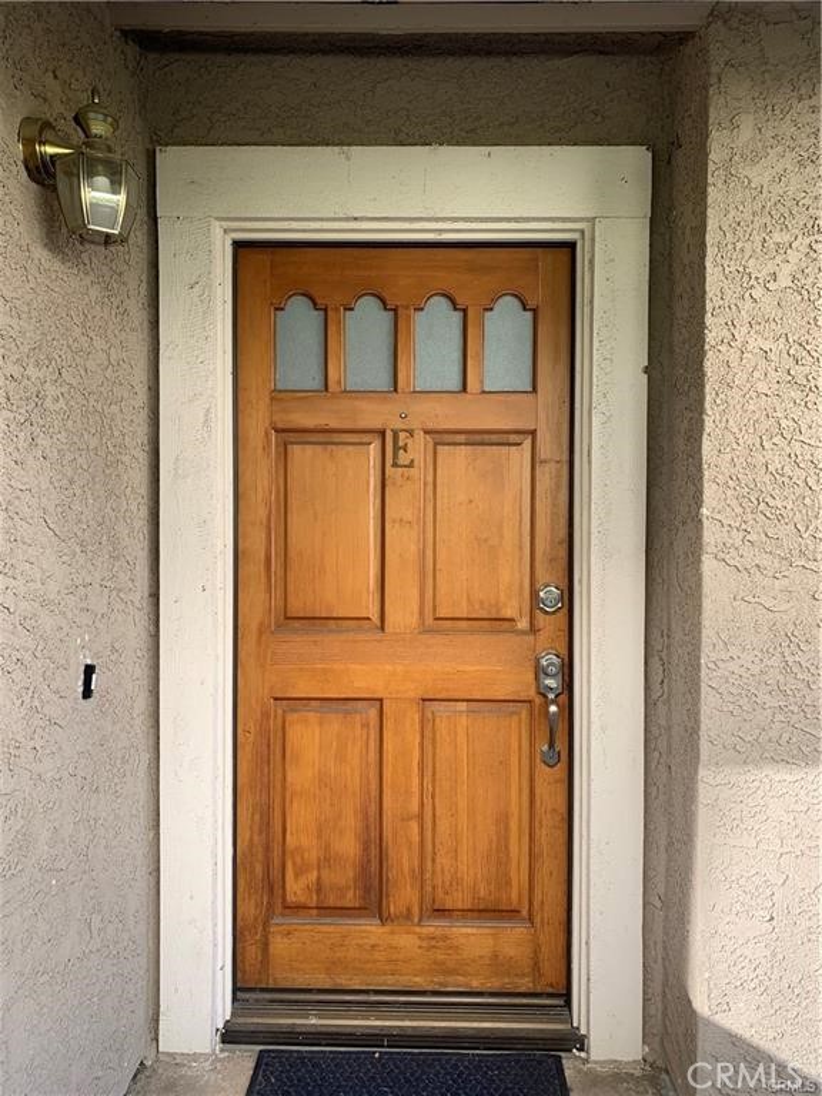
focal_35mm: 26
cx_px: 411
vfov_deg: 67.3
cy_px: 548
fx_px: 823
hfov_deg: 53.1
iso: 40
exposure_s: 1/122
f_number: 1.8
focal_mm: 4.25
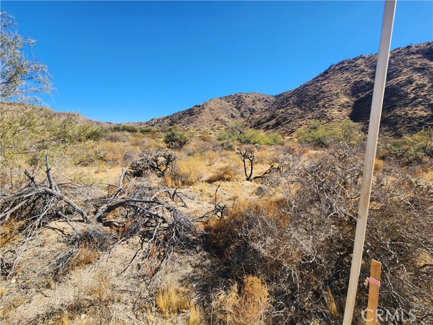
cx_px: 216
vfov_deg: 89.9
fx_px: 163
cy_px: 162
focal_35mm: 13
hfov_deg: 106.2
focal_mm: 2.2
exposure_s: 1/1304
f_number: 2.2
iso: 50
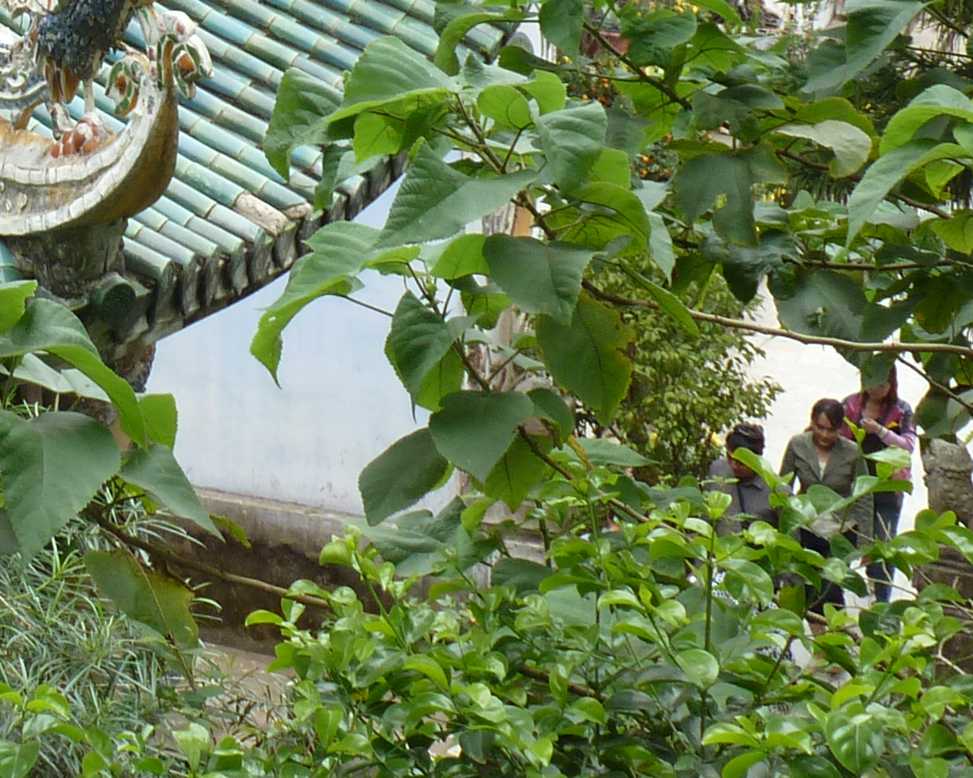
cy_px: -468
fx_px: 2735
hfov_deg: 18.6
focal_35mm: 95
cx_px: -315
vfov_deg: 14.8
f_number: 3.5
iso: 100
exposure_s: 1/125
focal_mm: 5
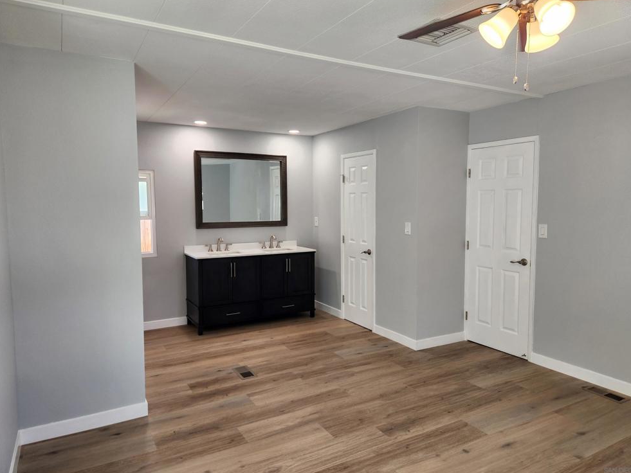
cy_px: 228
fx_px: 438
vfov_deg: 56.8
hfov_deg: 71.6
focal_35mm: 24
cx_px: 326
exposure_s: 1/120
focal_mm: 5.4
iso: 80
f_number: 1.8
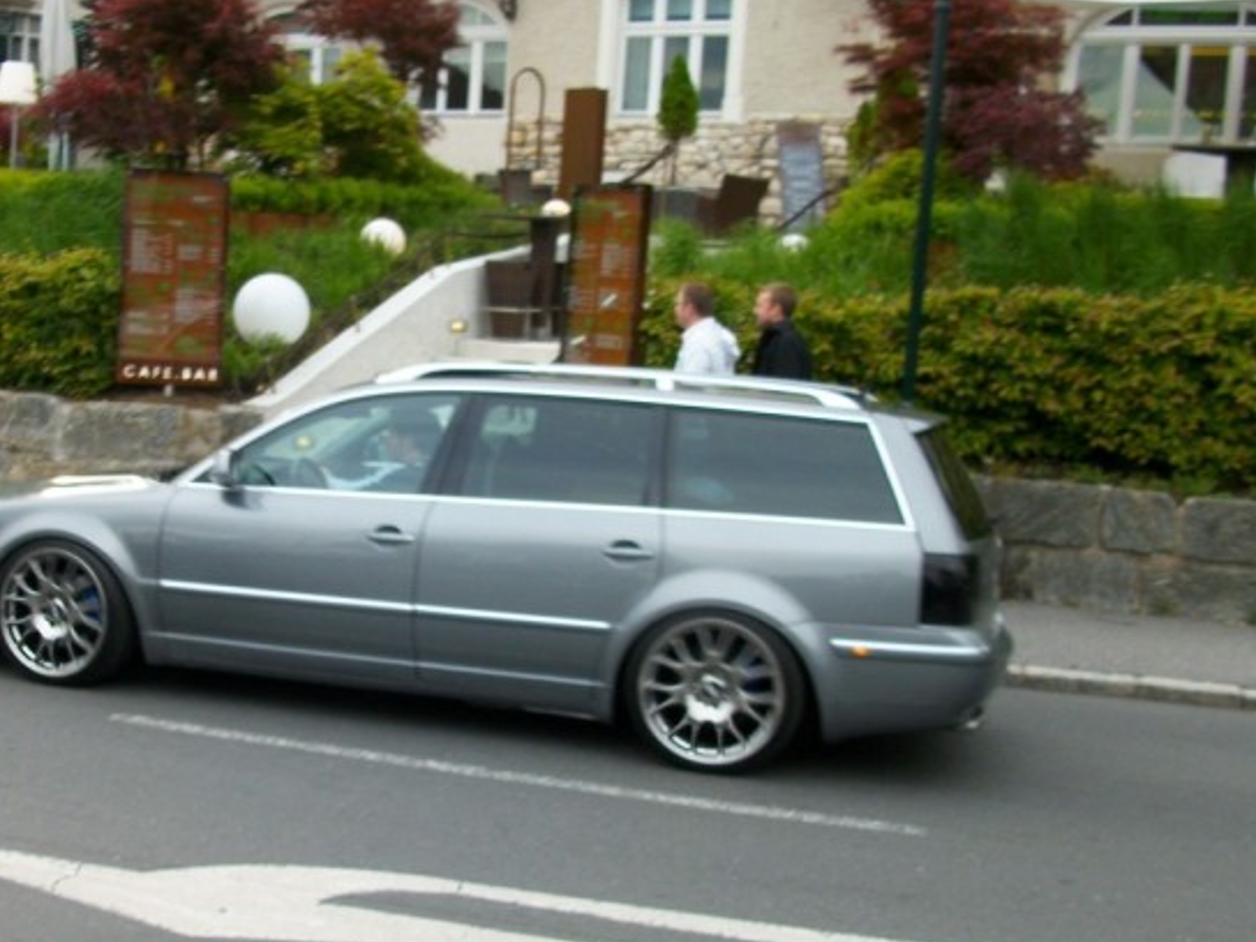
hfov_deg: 37.6
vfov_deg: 29.0
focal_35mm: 50
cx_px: 379
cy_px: 575
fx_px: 1814
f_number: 2.9
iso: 80
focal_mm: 5.7
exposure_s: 1/157
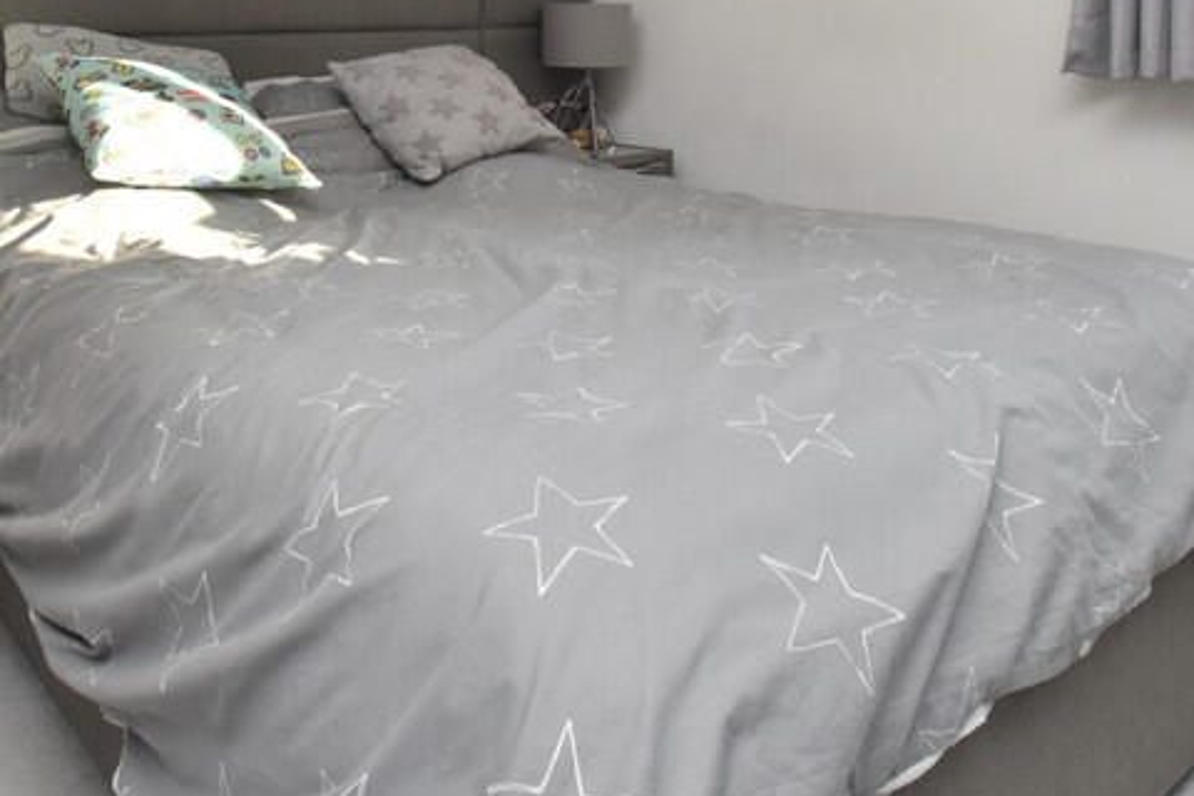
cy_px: -16
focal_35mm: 32
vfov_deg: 36.6
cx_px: 557
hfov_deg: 58.7
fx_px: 1061
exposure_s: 1/80
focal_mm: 10
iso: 400
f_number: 9
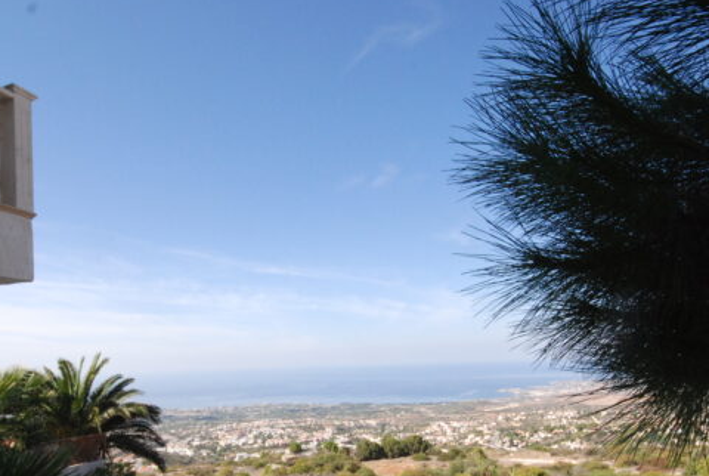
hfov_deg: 73.3
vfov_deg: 51.3
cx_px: 307
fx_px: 474
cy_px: 350
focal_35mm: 24
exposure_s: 1/640
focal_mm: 10
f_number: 13
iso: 1000
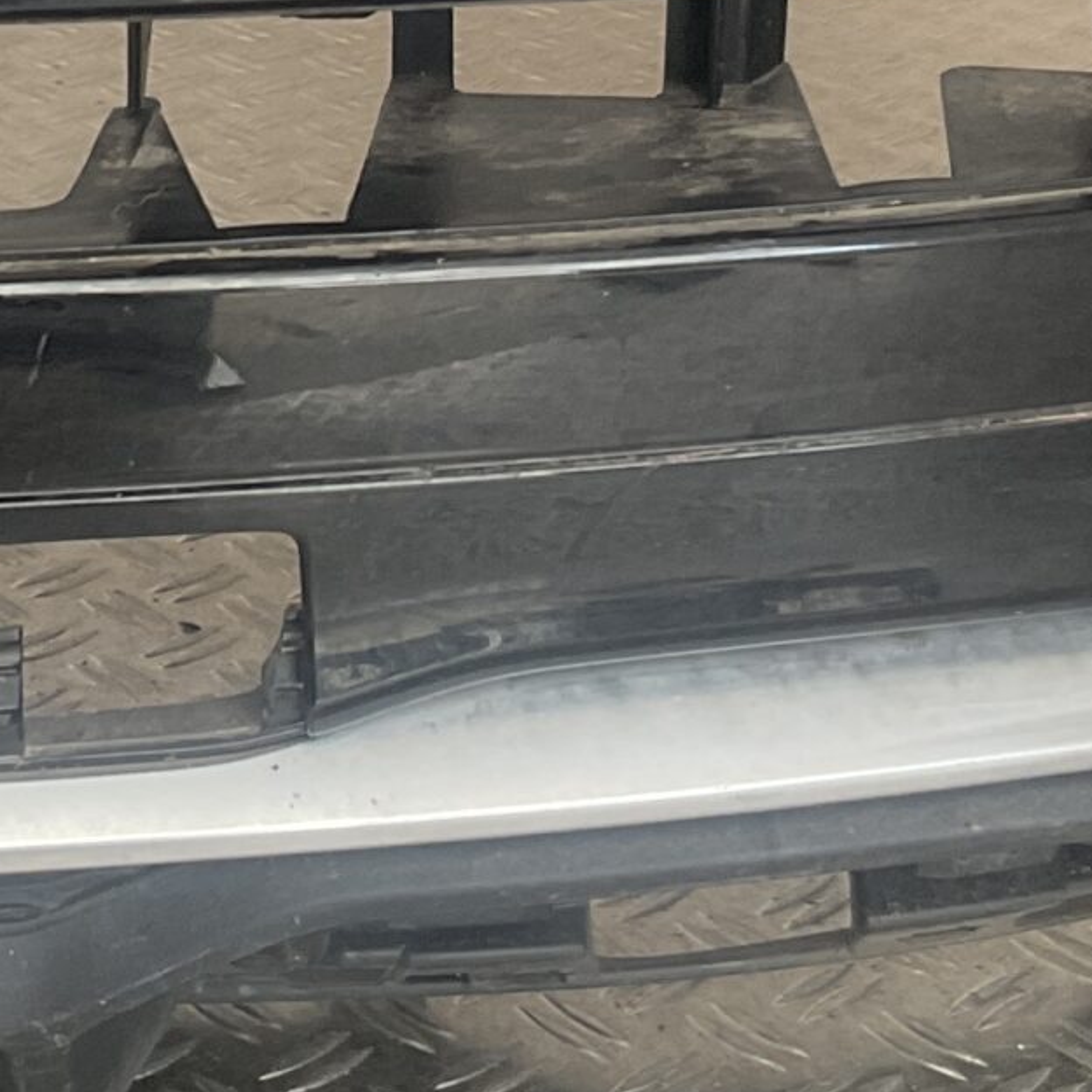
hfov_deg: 16.4
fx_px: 3747
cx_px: 112
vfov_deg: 16.1
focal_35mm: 105
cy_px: -131
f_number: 1.8
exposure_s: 1/50
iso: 40
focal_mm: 3
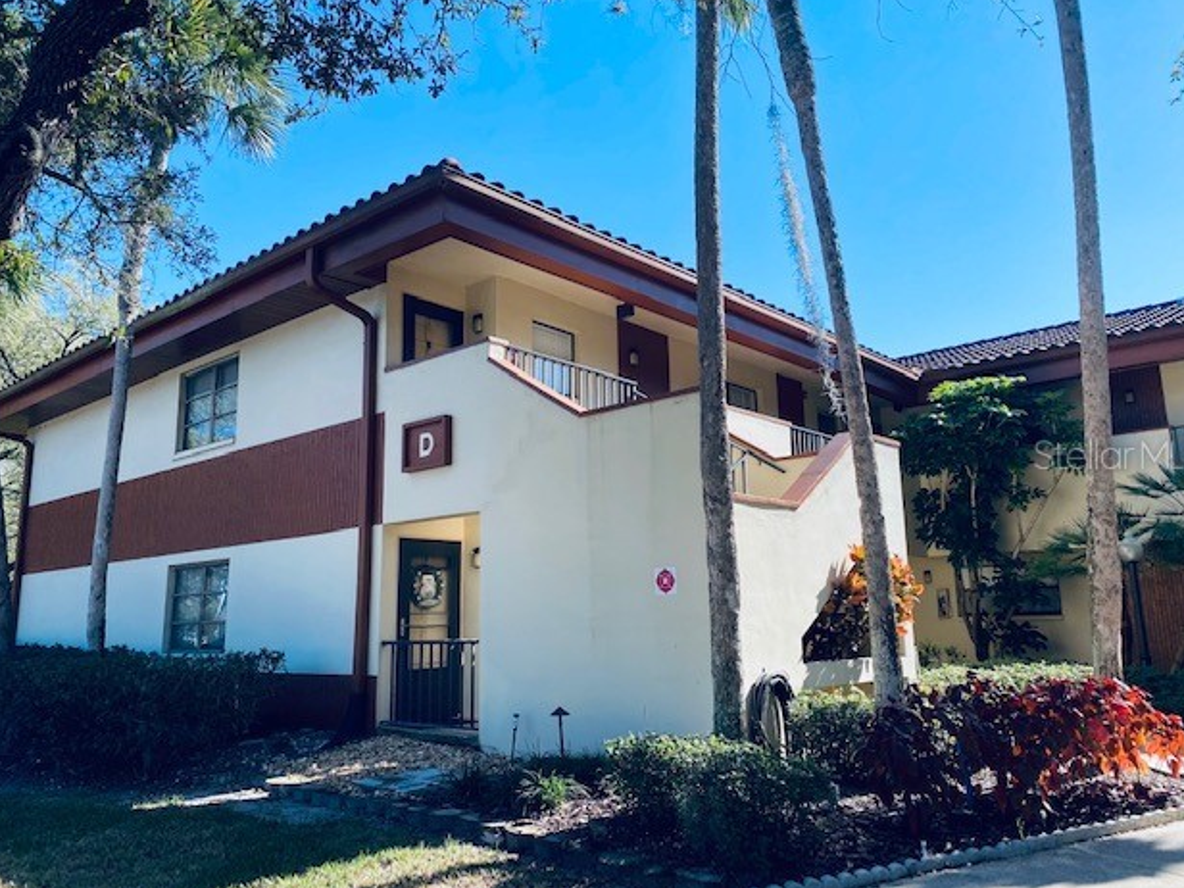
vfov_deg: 51.4
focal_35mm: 27
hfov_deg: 65.3
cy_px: 454
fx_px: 924
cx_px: 600
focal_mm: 4.25
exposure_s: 1/1346
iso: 32
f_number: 1.8
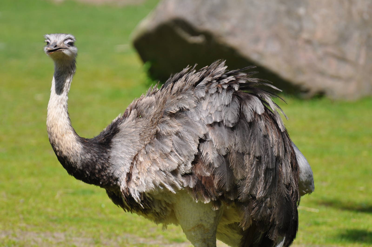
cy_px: 124
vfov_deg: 3.0
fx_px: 4645
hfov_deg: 4.6
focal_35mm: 450
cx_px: 186
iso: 200
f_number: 6.3
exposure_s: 1/640
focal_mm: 300
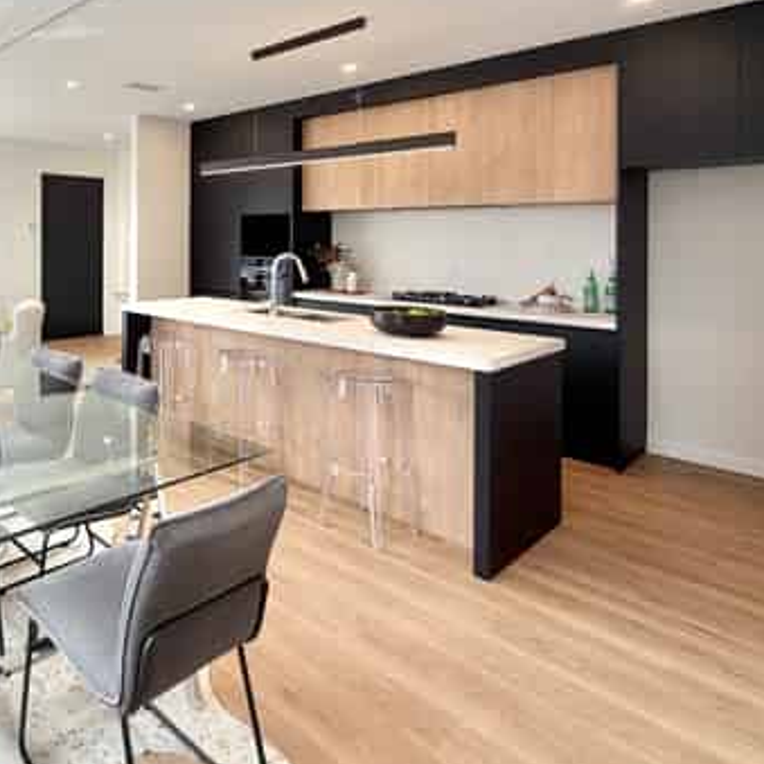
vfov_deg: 62.9
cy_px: 238
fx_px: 599
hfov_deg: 57.7
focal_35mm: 24
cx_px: 106
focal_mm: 2.22
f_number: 2.2
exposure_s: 1/121
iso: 50
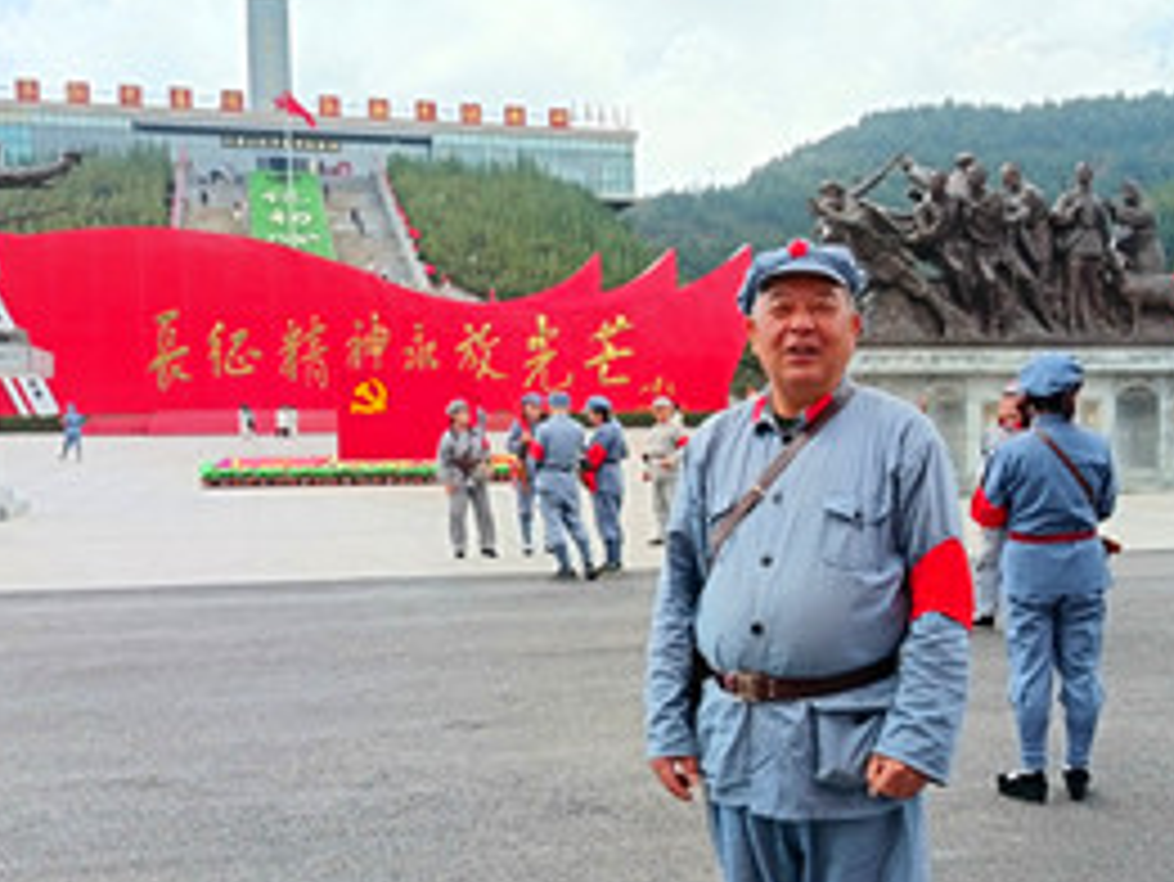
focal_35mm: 46
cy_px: 538
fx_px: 1561
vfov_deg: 31.4
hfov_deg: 40.9
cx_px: 742
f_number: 1.75
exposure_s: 1/208
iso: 100
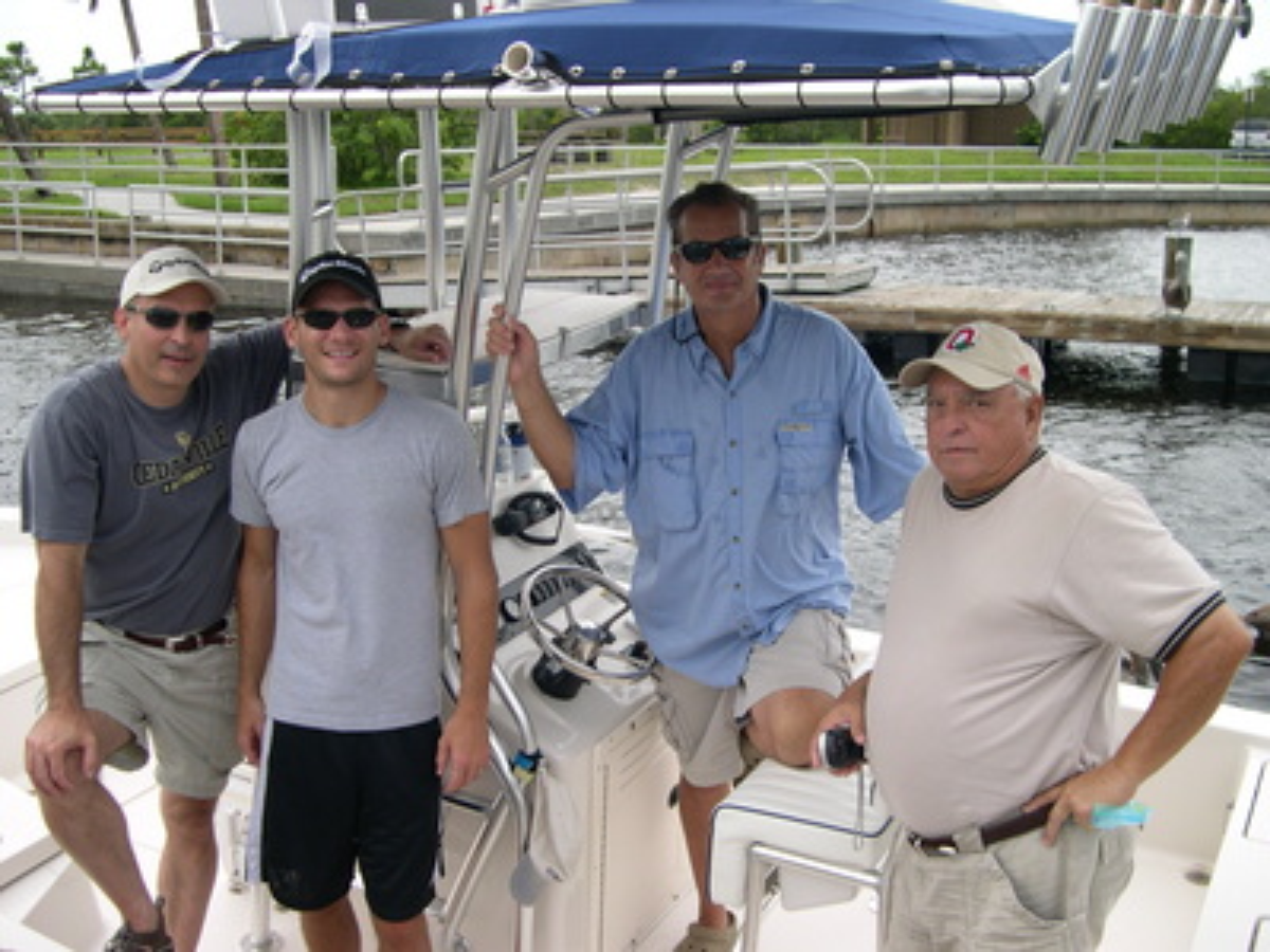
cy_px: 476
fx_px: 1394
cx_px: 635
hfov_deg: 49.0
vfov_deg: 37.7
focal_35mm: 38
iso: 100
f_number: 2.8
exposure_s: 1/383
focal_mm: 8
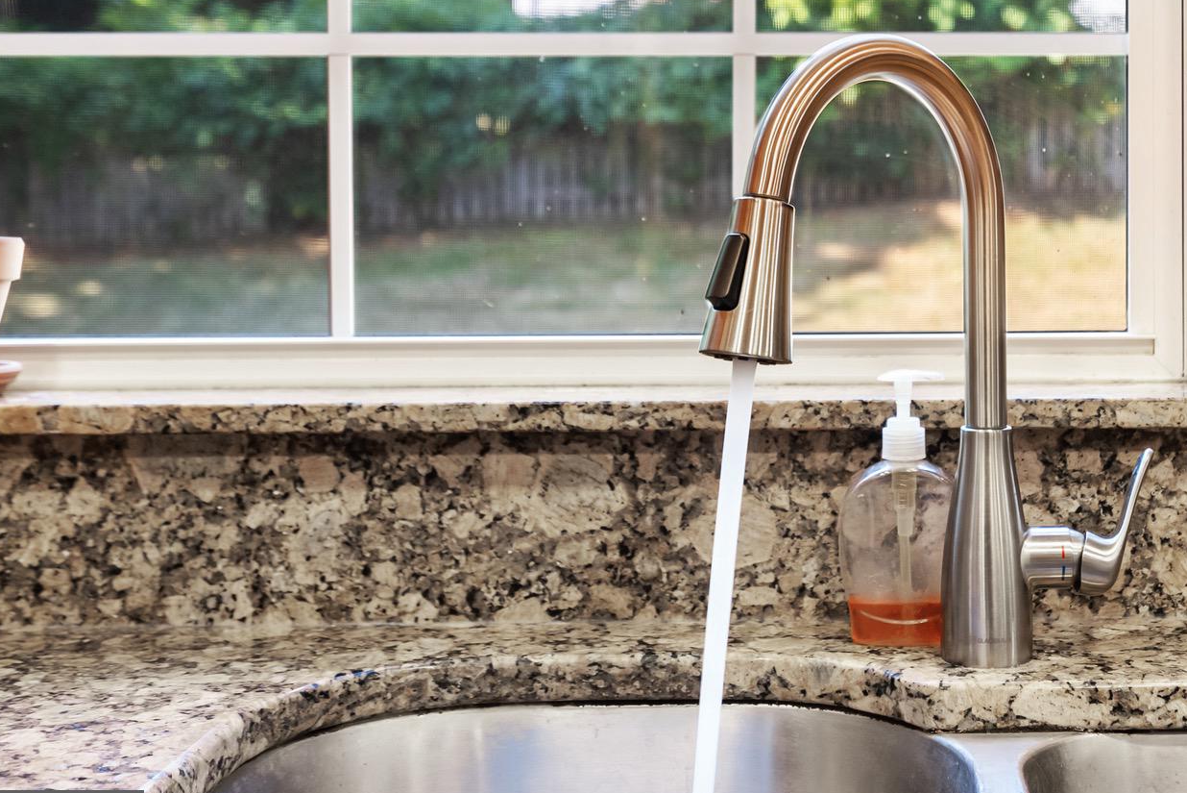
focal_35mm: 58
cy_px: 203
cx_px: 914
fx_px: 1913
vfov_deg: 23.2
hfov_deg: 33.7
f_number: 4
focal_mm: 35
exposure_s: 1/20
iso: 320
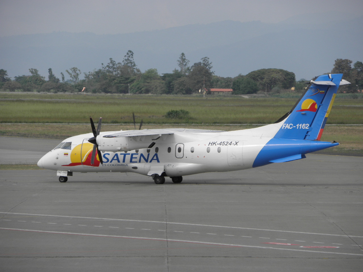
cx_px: 182
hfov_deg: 5.5
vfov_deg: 4.1
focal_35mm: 363
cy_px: 136
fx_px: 3807
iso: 64
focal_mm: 64.61
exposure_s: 1/500
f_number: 5
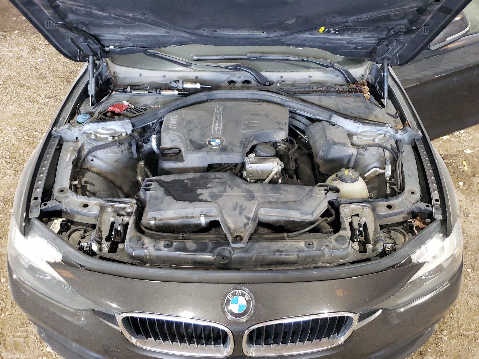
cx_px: 247
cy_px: 184
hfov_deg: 65.3
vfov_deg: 51.4
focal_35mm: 27
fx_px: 374
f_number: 1.5
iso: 278
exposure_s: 1/40
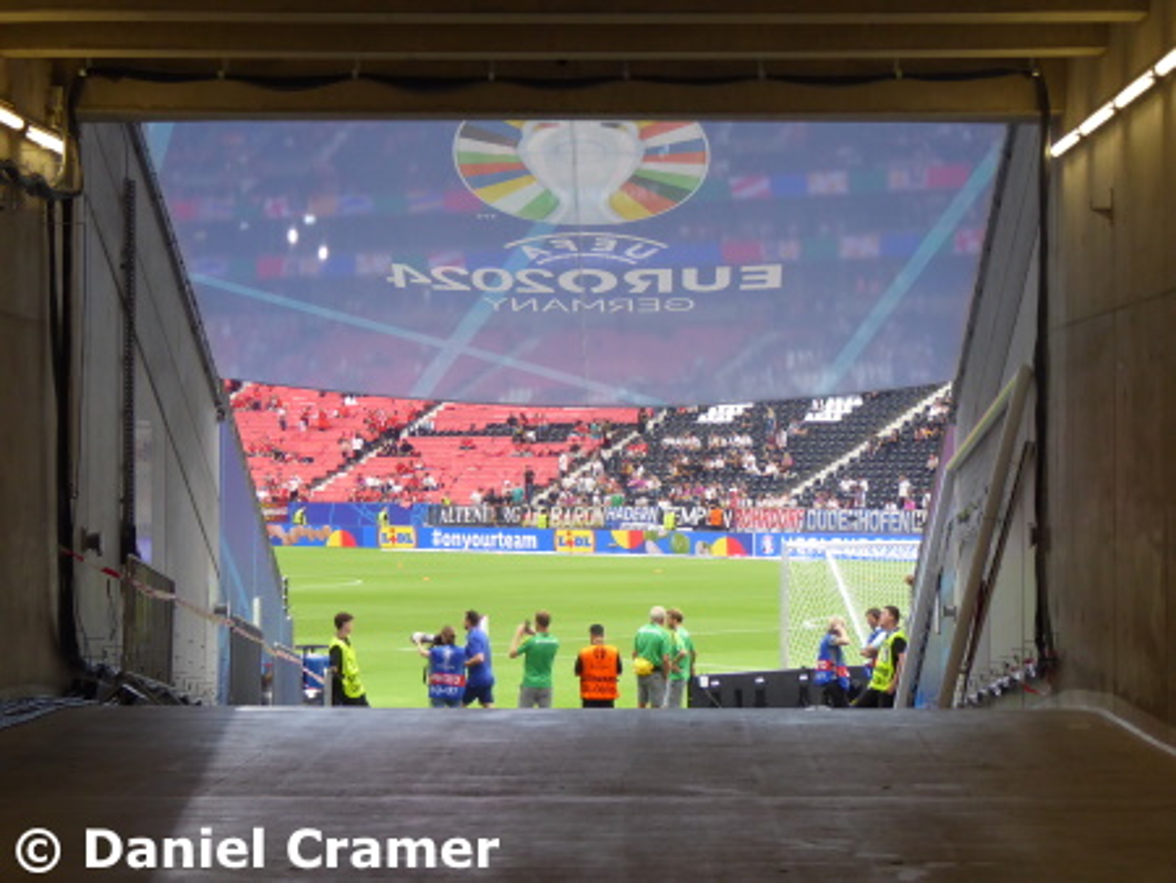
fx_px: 3603
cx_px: 588
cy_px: 442
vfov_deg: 14.0
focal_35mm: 106
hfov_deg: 18.5
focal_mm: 19
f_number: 5.1
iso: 400
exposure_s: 1/60
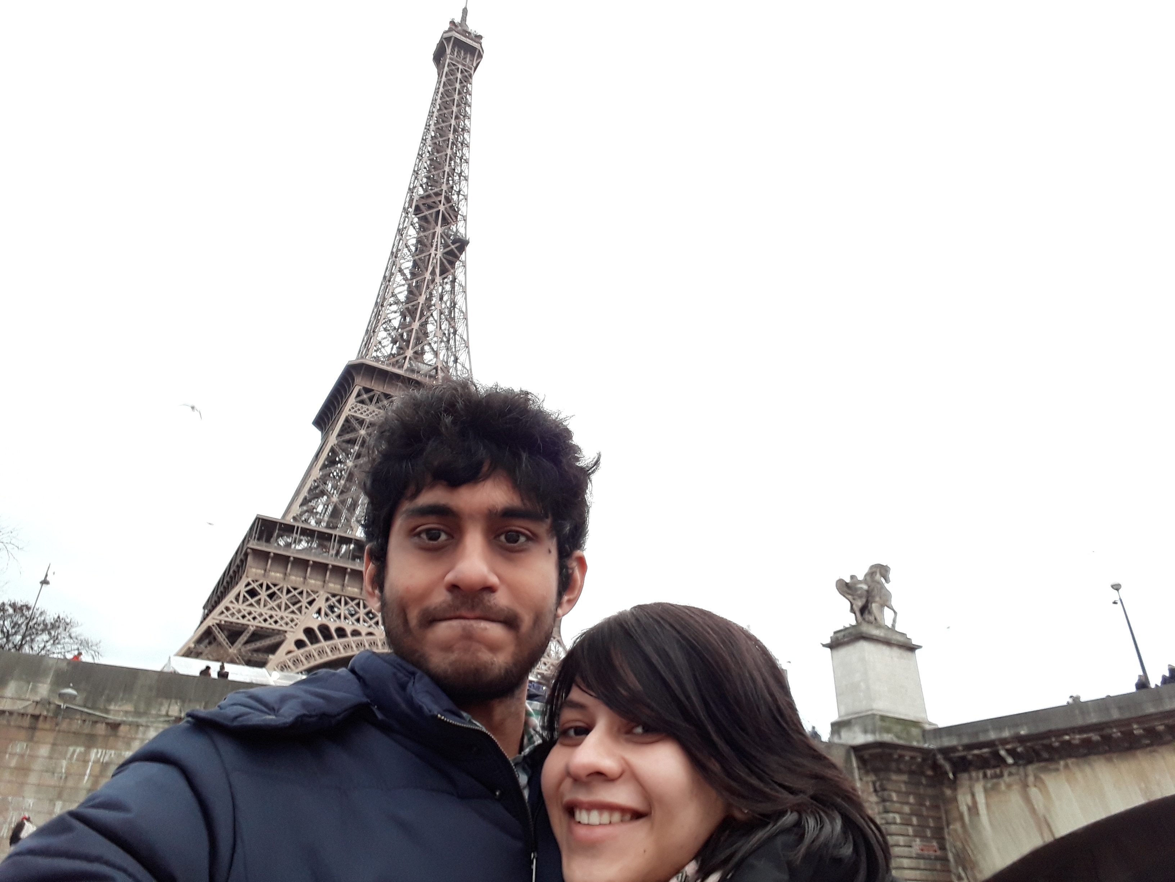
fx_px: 1052
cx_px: 588
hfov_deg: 58.4
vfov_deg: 45.4
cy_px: 441
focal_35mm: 31
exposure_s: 1/33
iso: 50
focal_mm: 2.91
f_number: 1.9
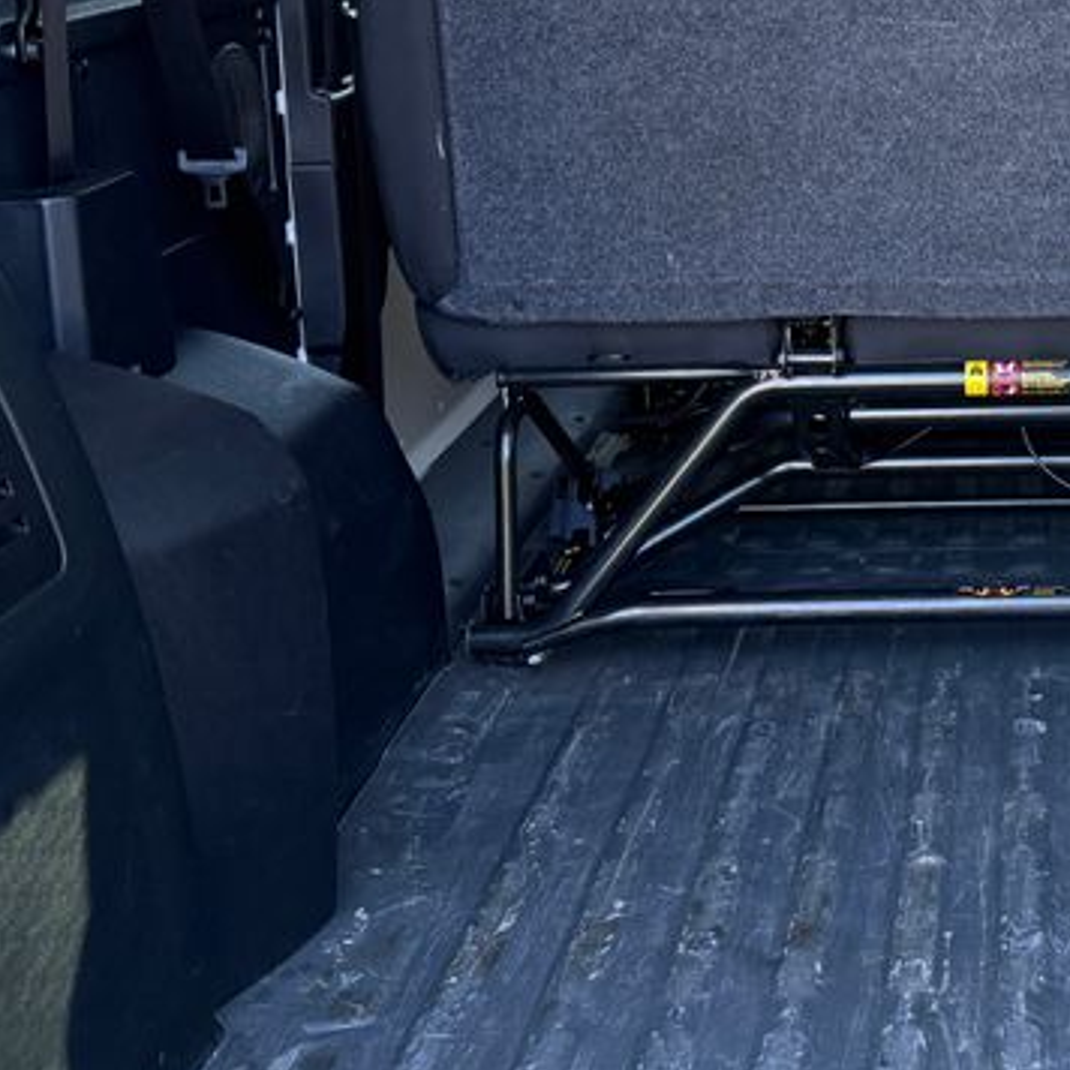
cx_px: 1052
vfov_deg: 27.5
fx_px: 2133
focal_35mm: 61
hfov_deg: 26.7
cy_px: 186
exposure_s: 1/225
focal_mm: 6.76
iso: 200
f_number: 1.78
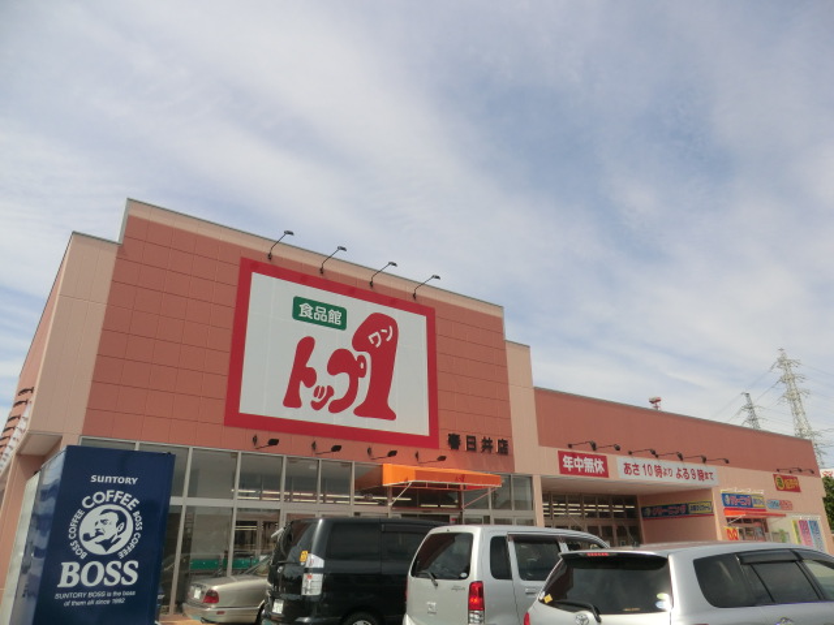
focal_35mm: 24
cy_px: 312
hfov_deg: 71.6
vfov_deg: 56.8
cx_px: 417
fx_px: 578
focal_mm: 4.3
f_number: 7.5
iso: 80
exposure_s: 1/320
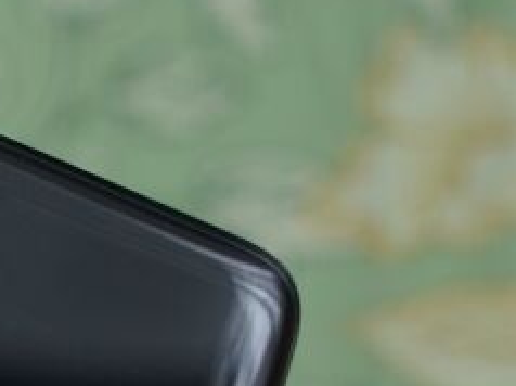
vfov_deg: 6.1
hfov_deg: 8.1
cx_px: -207
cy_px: 460
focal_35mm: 241
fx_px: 3589
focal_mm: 62
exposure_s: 1/125
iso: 320
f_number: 6.3
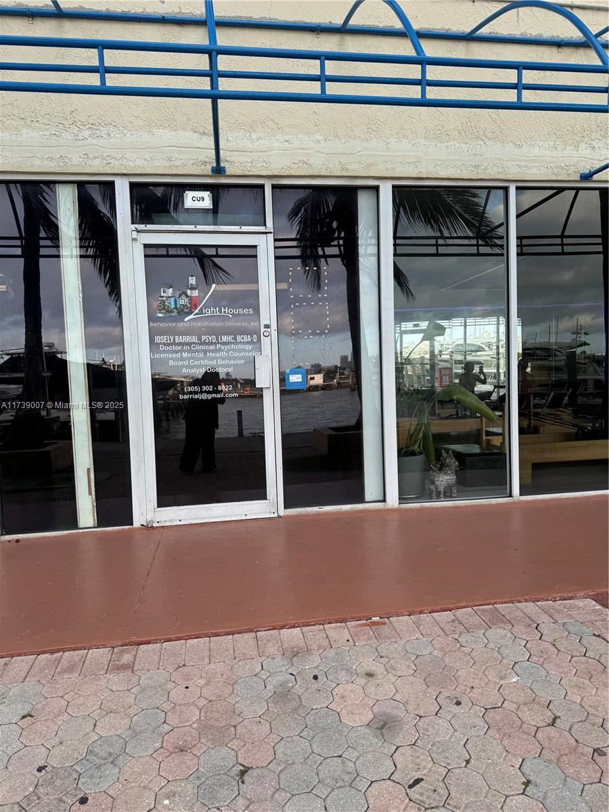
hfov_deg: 56.8
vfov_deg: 71.6
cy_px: 406
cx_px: 304
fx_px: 563
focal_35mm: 24
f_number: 1.78
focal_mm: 6.76
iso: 80
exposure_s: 1/488
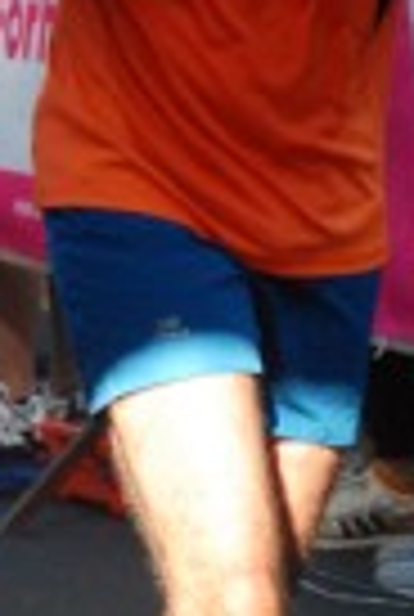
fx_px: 8447
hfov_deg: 2.8
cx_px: 196
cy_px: 4
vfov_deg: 4.2
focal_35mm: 492
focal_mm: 75
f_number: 5.6
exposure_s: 1/400
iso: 1000
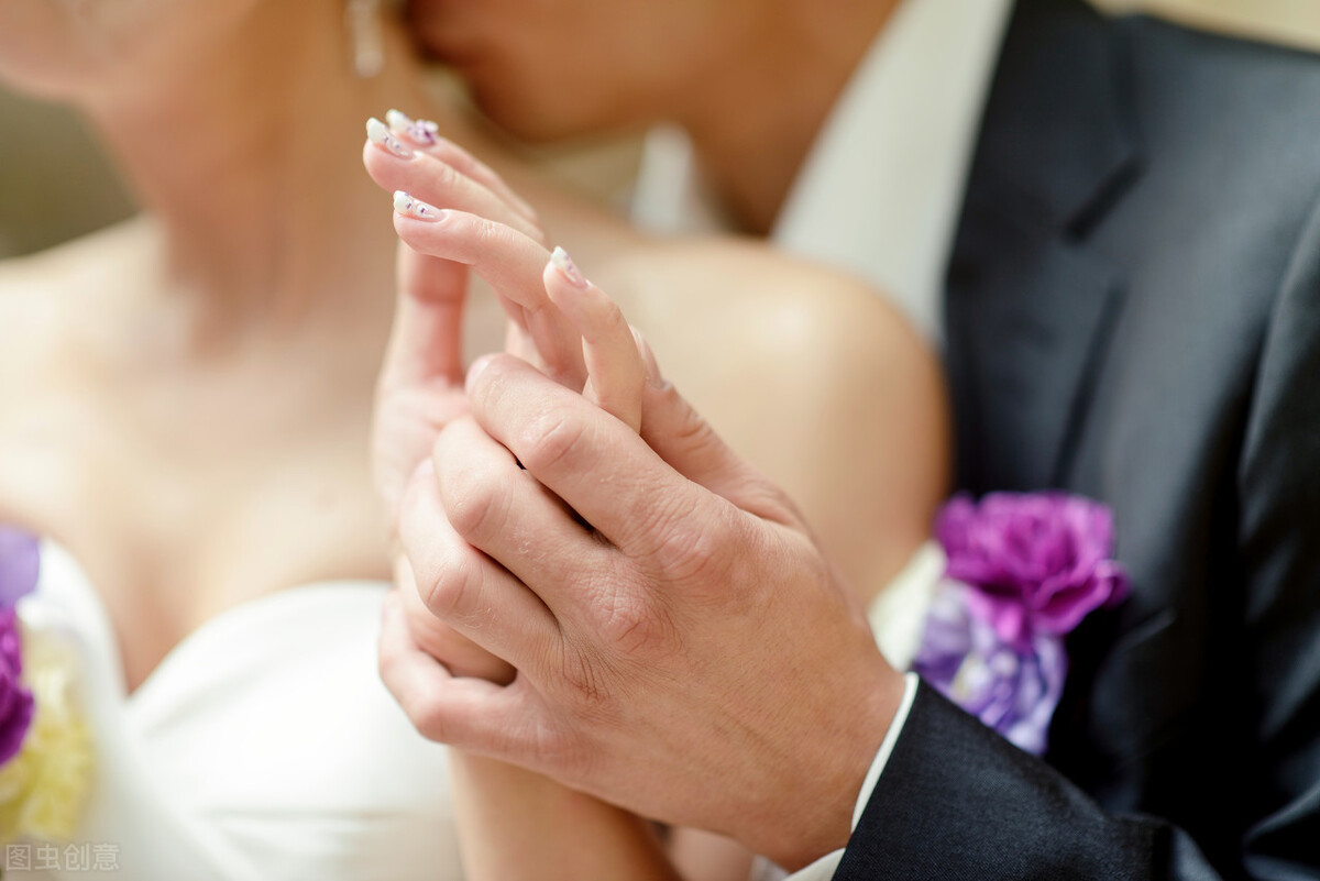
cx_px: 660
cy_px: 440
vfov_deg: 16.1
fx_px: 3118
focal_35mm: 85
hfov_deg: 23.9
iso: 100
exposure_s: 1/500
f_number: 1.8
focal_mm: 85
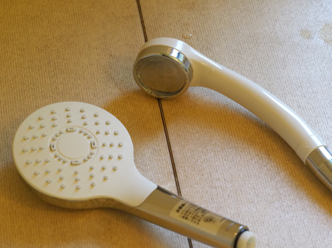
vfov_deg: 11.1
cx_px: 168
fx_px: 1284
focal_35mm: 134
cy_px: 132
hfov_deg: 14.7
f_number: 4.5
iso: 2500
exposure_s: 1/125
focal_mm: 60
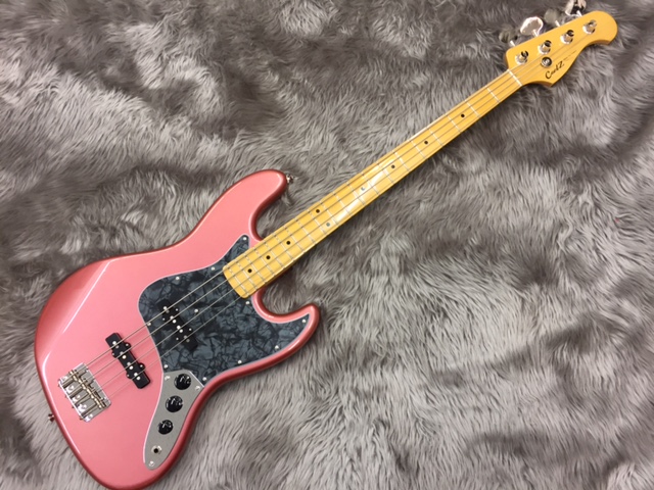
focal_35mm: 29
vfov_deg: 48.2
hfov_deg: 61.7
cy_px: 245
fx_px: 548
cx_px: 327
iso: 64
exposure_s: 1/30
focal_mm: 4.15
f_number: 2.2
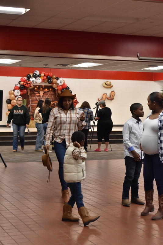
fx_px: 489
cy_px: 122
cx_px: 82
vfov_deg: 28.1
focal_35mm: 72
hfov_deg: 18.9
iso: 1100
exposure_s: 1/80
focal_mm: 48
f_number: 7.1
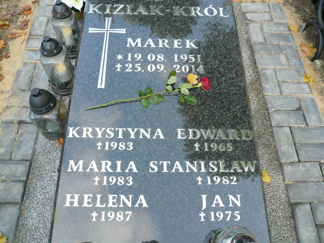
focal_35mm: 28
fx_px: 262
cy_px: 122
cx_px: 162
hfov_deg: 63.4
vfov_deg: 49.7
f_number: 2.8
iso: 100
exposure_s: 1/160
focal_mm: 4.6
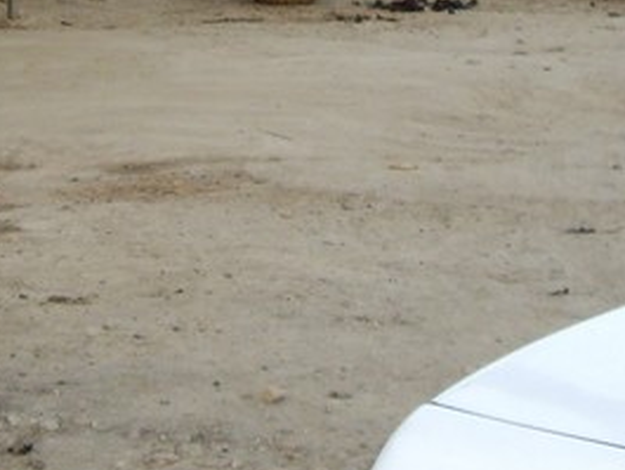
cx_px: 99
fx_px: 2655
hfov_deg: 13.3
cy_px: -175
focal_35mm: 147
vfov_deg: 9.9
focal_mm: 6.2
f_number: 2.7
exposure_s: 1/80
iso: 100
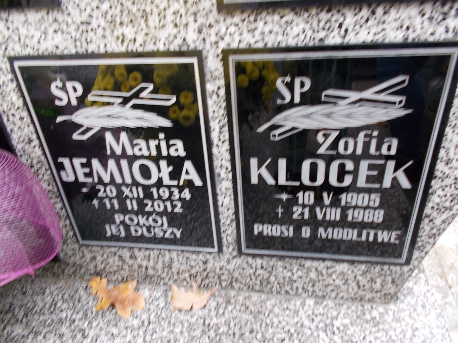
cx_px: 229
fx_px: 344
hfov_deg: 67.3
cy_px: 172
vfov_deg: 53.1
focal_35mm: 26
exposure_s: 1/25
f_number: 3.2
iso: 160
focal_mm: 4.6
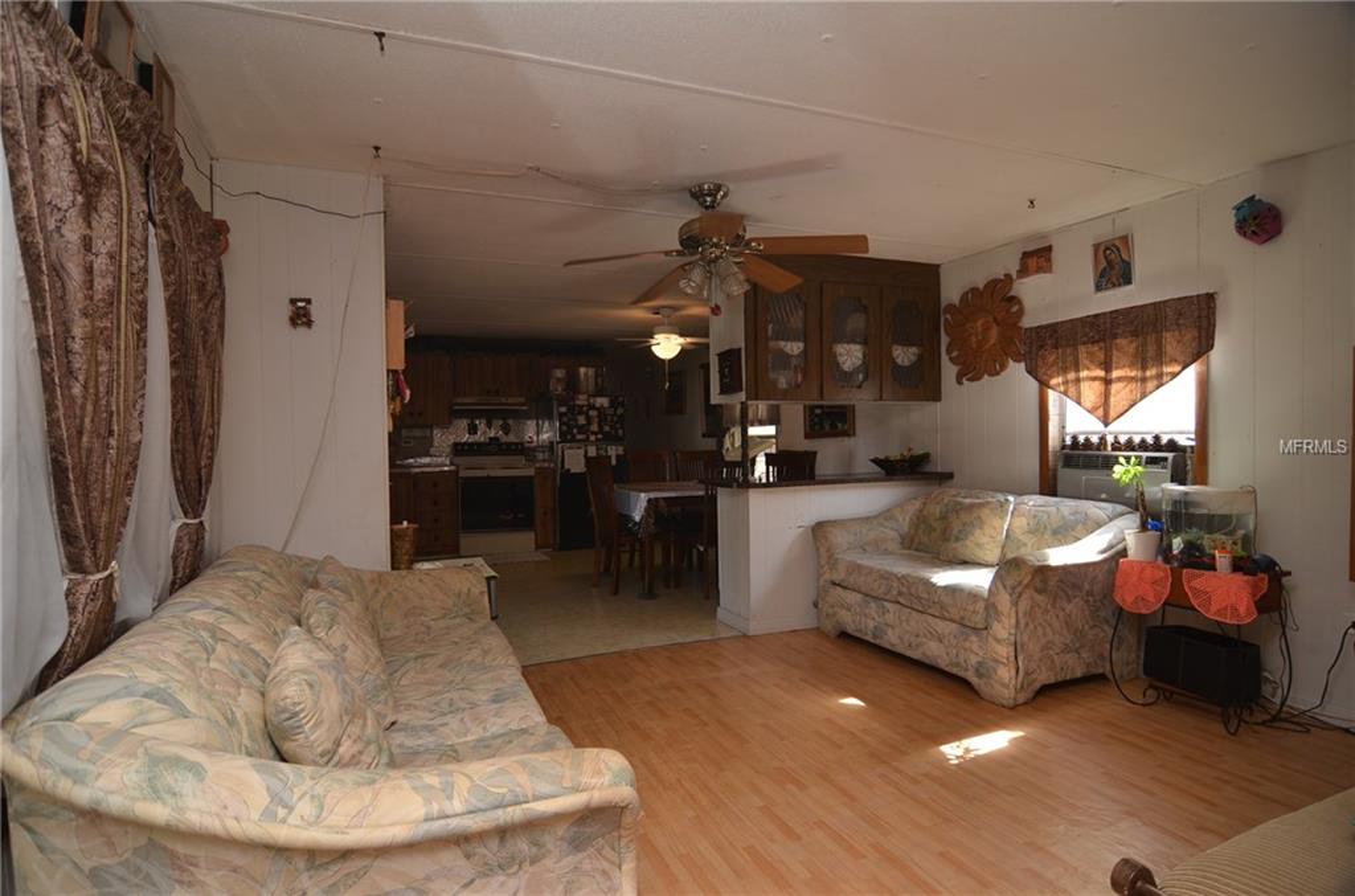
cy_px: 448
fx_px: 676
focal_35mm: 18
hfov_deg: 90.2
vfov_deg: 67.1
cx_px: 678
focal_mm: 12
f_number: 4
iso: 100
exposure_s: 1/60
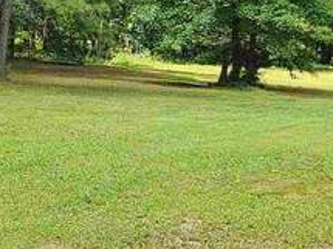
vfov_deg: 10.8
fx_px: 1317
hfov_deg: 13.7
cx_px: -132
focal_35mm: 137
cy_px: 107
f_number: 1.8
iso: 20
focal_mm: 5.4
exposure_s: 1/468
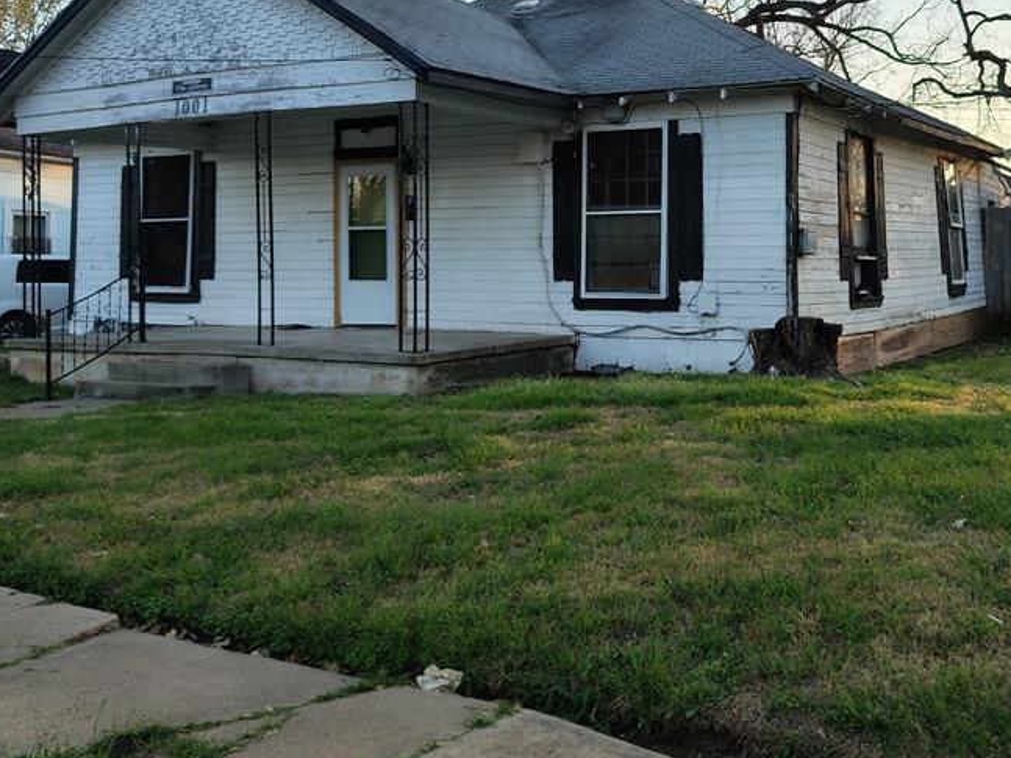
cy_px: 245
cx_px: 723
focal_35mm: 38
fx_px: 1110
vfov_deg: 37.3
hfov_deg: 47.6
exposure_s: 1/249
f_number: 1.8
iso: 100
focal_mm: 5.56
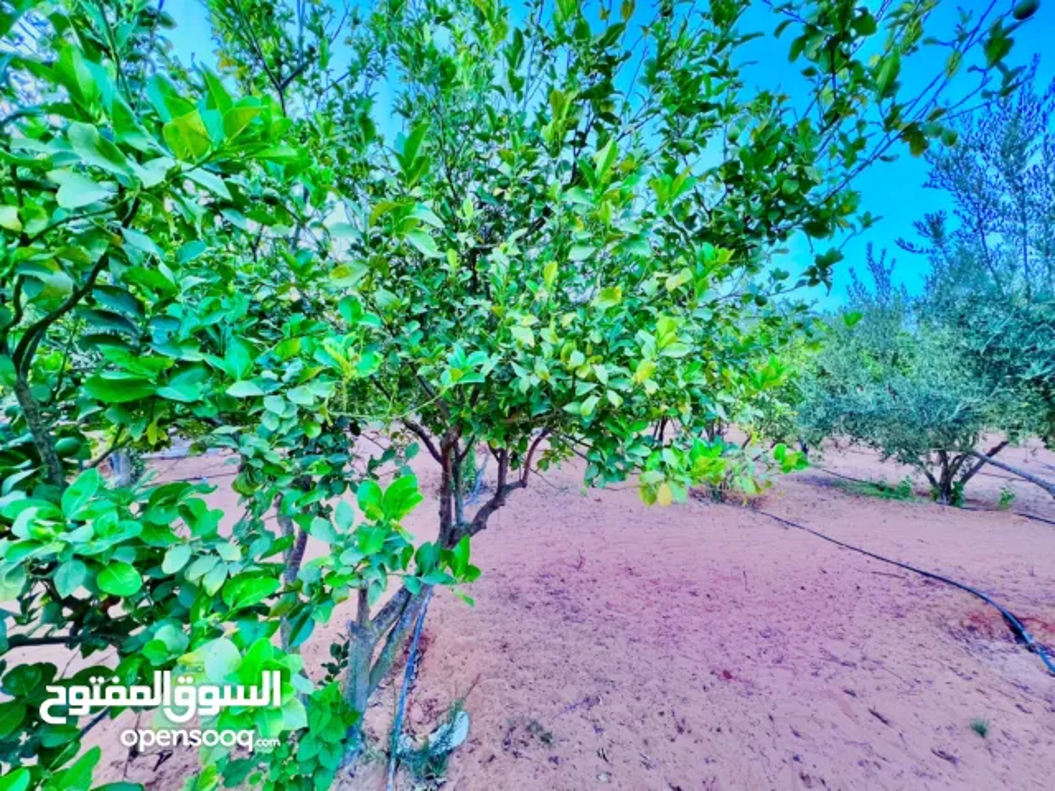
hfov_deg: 106.2
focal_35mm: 13
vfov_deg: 89.9
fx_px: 396
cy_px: 396
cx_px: 528
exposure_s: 1/99
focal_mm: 1.57
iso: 160
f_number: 1.8
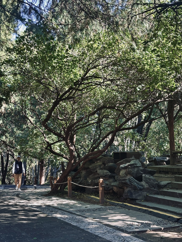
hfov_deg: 30.3
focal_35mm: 48
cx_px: 91
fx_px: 336
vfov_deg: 39.7
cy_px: 121
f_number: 1.8
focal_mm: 6.9
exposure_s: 1/121
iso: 40
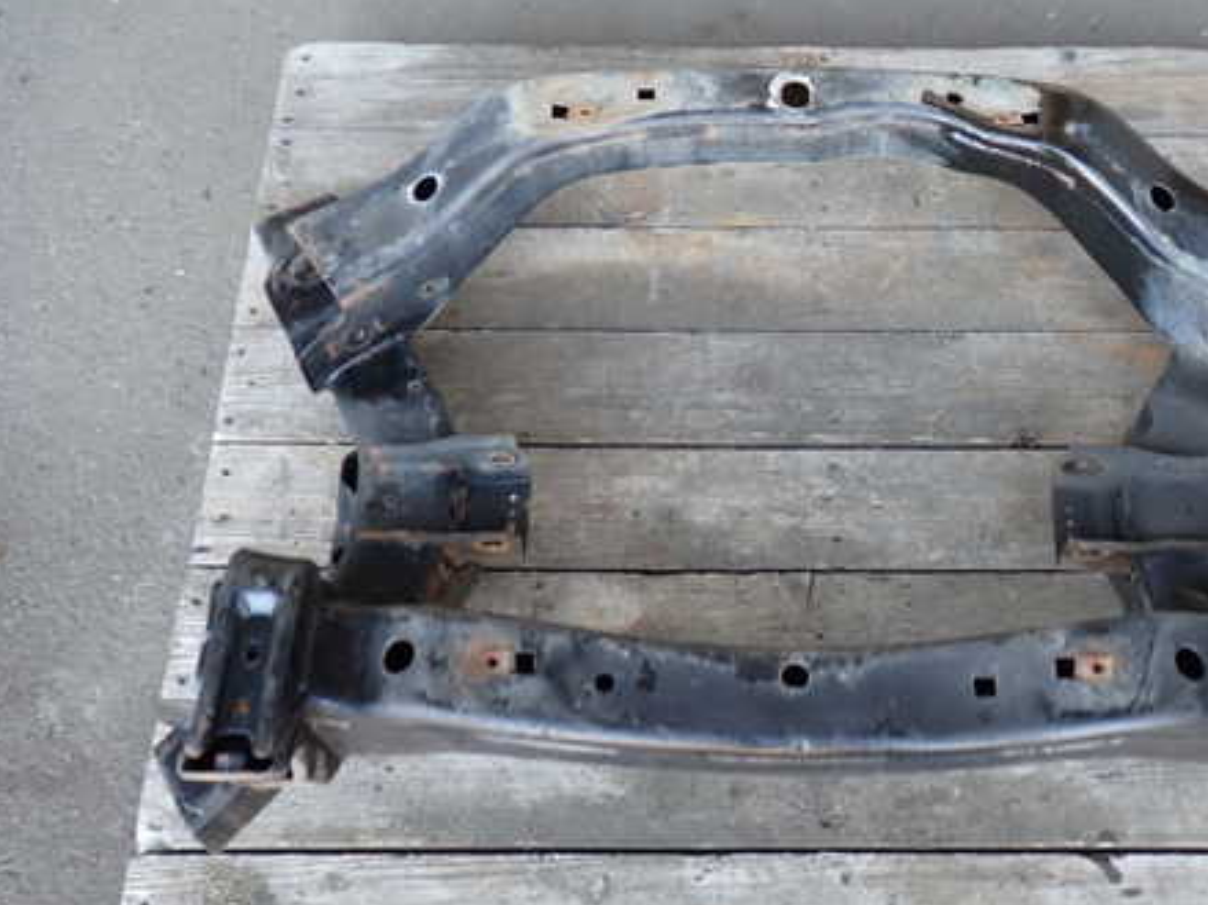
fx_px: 1430
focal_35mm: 41
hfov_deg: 45.3
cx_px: 768
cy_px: 479
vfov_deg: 35.1
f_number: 2.3
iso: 200
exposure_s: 1/40
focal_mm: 5.4
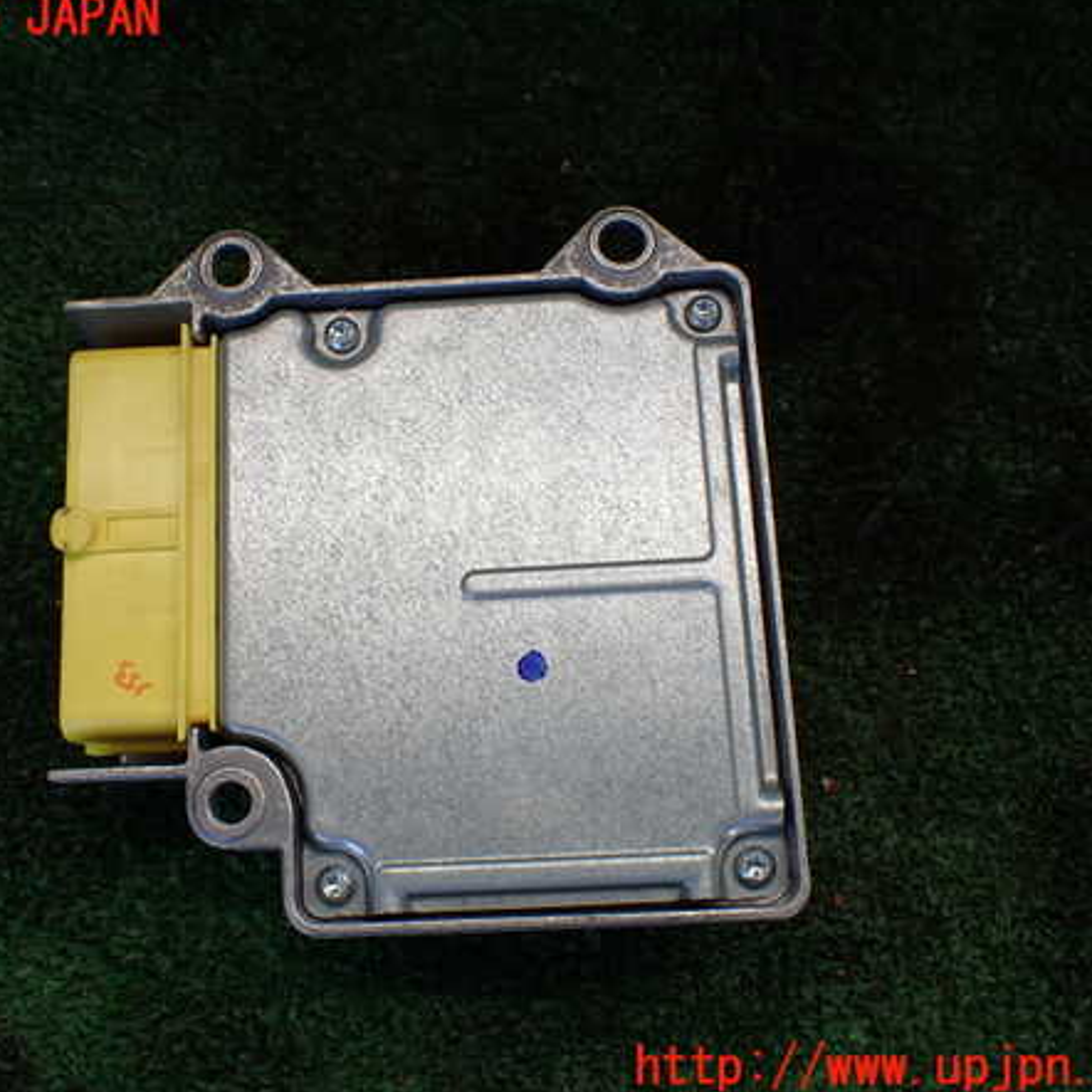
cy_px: 544
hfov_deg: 45.9
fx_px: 1285
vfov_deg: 46.0
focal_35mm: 36
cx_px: 452
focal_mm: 5.4
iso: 100
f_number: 3.2
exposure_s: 1/160
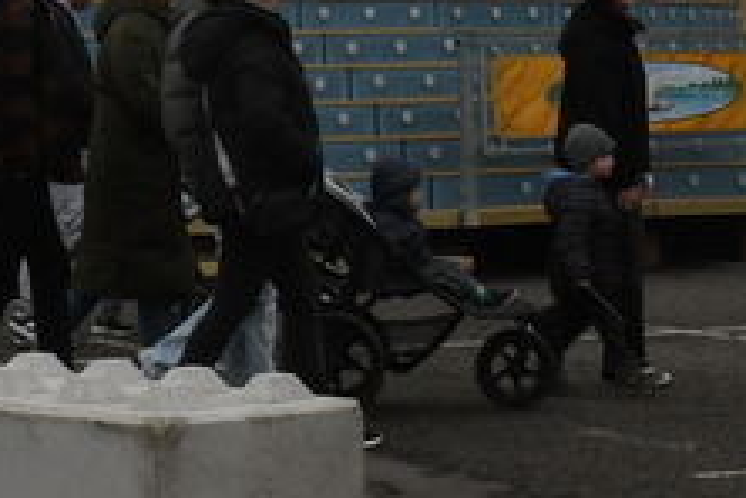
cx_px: 111
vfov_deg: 6.9
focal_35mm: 195
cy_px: -276
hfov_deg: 10.5
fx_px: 4041
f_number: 11
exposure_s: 1/160
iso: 500
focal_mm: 24
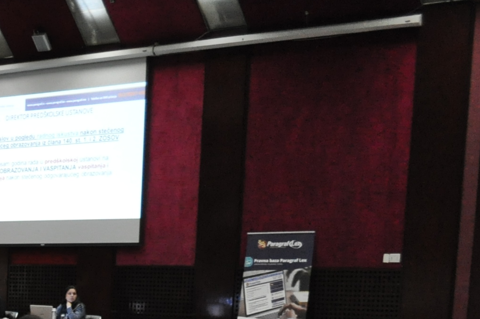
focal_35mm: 95
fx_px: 1265
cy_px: 483
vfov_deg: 13.5
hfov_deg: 18.7
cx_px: -257
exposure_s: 1/25
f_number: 3.8
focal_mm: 20
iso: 1600
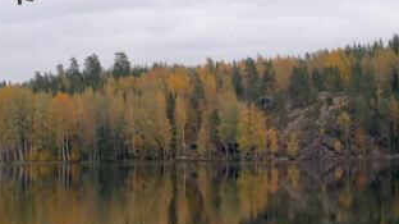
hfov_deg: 18.2
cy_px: 78
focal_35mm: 117
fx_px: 1237
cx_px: 109
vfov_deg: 10.3
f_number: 5
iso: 200
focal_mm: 38
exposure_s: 1/80
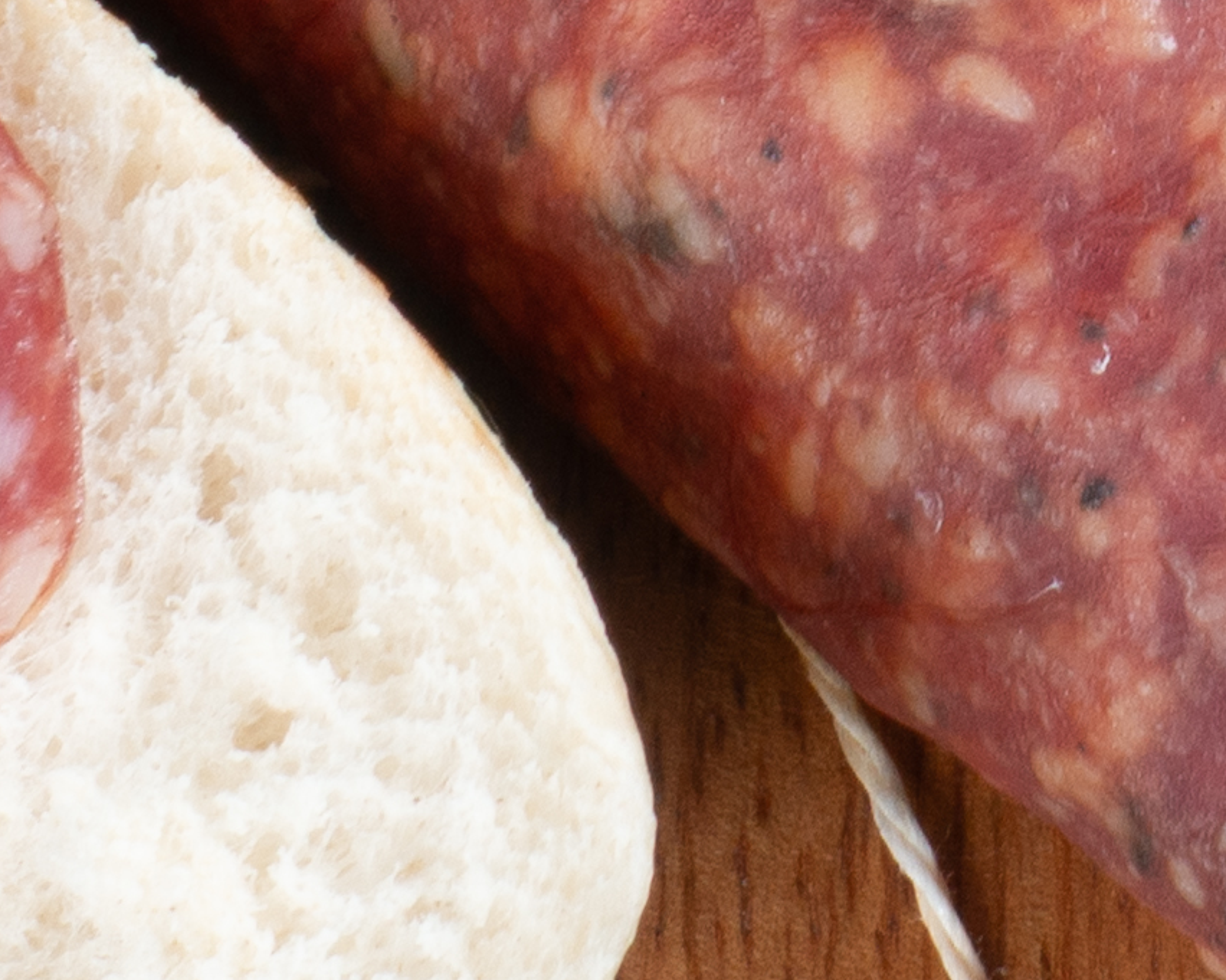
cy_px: -1199
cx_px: 1581
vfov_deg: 3.6
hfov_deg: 4.6
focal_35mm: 422
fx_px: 15307
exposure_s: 1/6
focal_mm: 25.7
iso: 125
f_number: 8
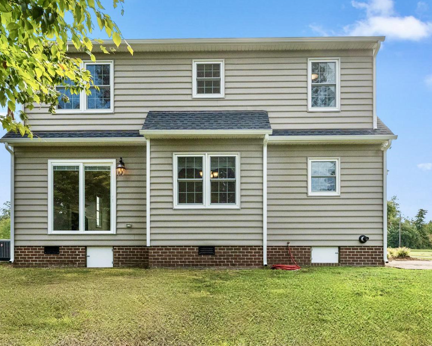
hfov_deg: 83.1
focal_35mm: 19
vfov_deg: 70.8
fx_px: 243
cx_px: 198
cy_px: 177
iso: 2000
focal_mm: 16
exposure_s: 1/2000
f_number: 8
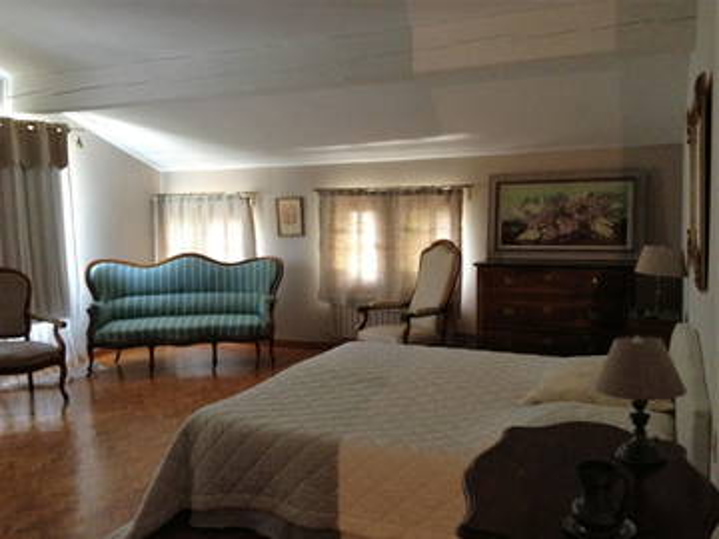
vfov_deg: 40.7
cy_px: 270
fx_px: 727
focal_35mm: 35
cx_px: 360
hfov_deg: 52.6
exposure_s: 1/20
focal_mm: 4.28
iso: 400
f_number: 2.4
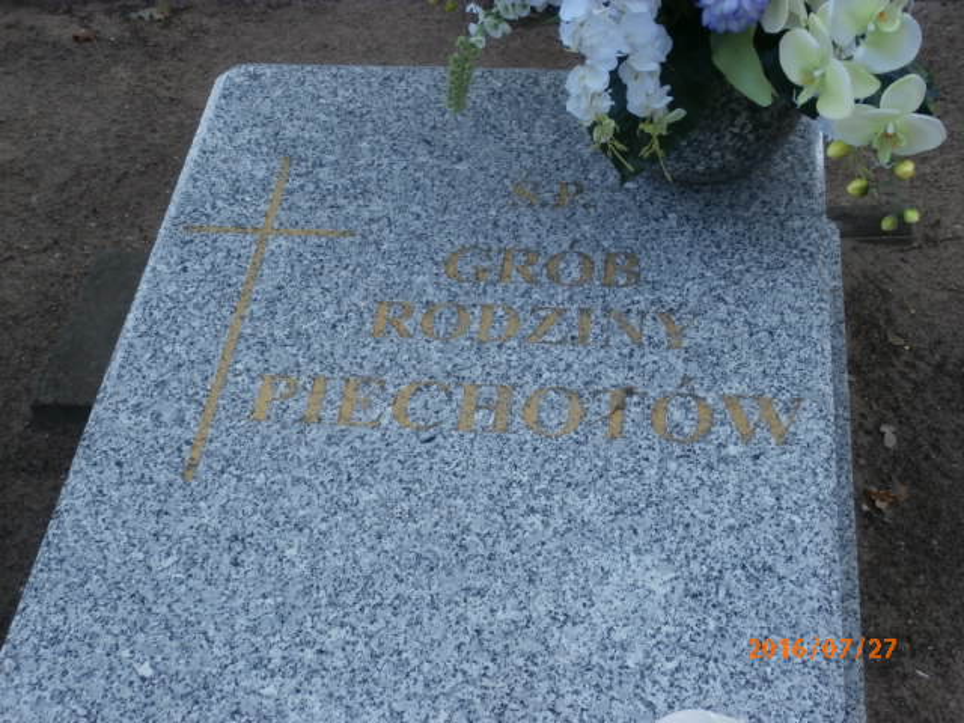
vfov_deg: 25.7
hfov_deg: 33.8
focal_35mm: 57
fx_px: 1587
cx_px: 482
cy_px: 362
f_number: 4.5
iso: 100
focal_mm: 10.11
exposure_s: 1/125
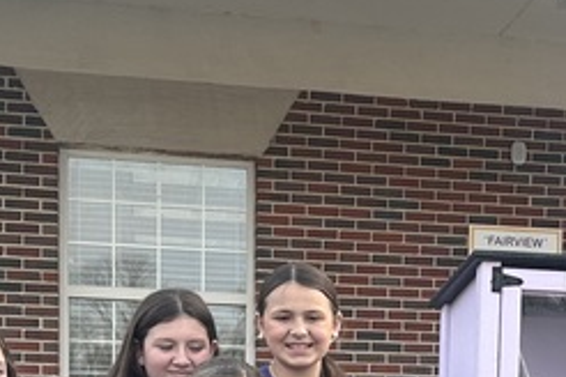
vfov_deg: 12.6
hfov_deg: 19.3
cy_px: 536
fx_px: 1635
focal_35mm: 104
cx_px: 495
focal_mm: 6.86
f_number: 1.78
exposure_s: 1/477
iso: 80
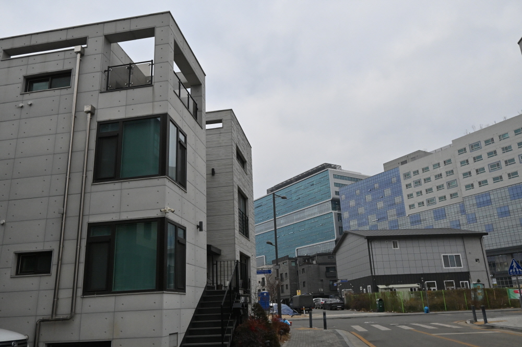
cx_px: 261
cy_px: 174
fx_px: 424
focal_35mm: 29
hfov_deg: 63.2
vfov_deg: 44.6
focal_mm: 19.5
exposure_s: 1/4000
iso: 1400
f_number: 5
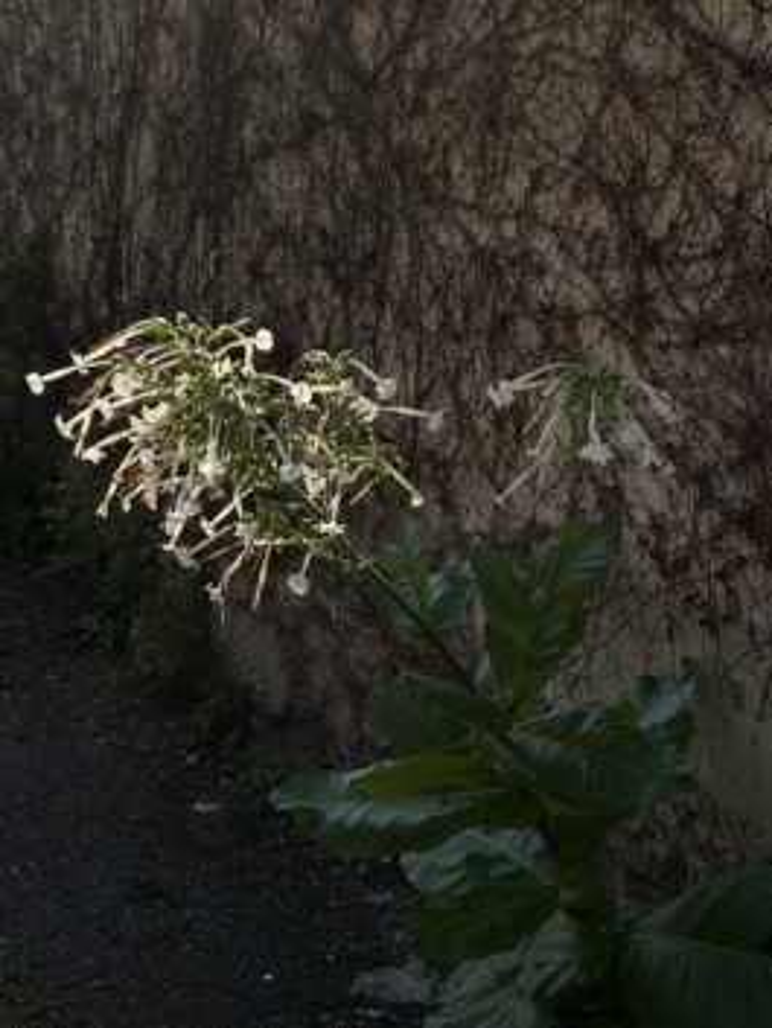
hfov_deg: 19.1
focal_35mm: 77
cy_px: 514
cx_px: 386
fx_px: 2288
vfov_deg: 25.3
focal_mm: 9
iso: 32
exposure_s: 1/809
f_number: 2.8
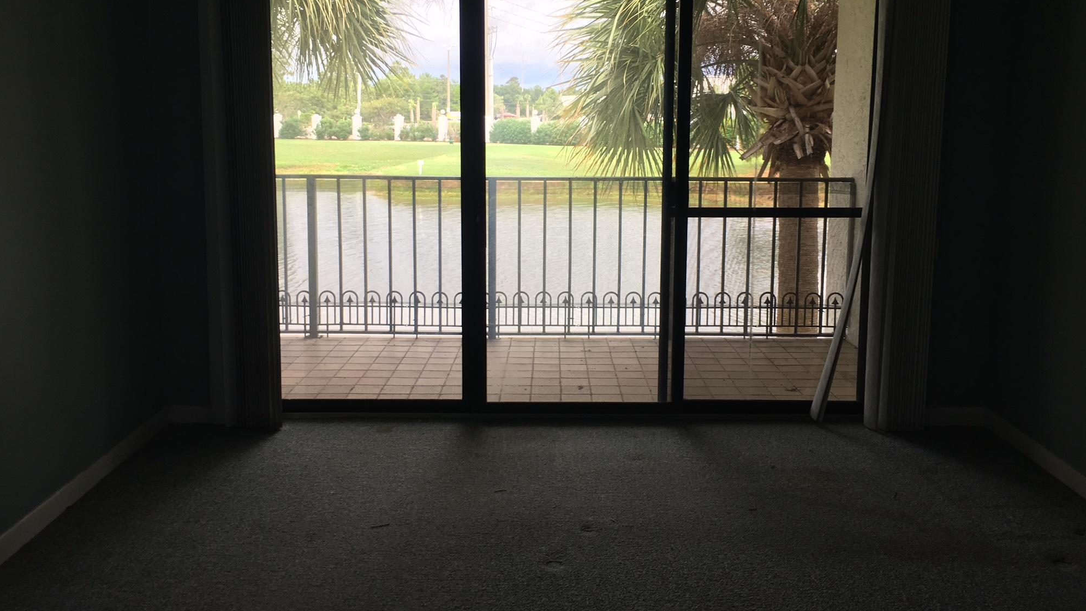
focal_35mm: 32
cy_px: 241
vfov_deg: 36.5
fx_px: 922
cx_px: 539
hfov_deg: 61.0
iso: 25
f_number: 2.2
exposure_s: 1/60
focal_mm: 4.15
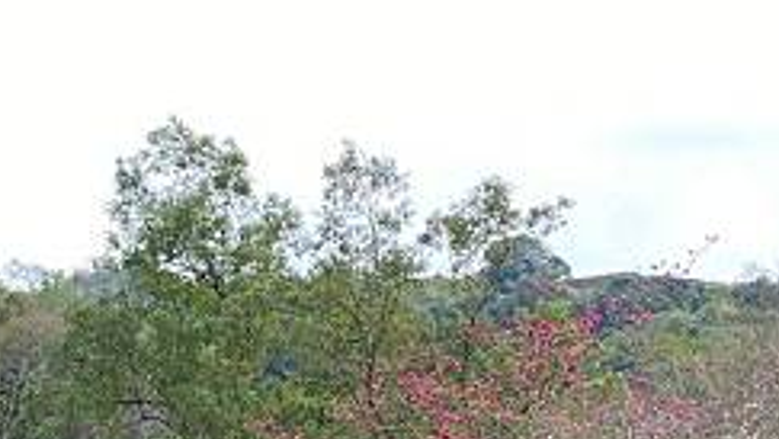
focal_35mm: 75
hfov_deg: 27.6
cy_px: 428
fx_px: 1550
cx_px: 147
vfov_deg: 15.8
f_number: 1.8
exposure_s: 1/177
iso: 32
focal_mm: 4.25
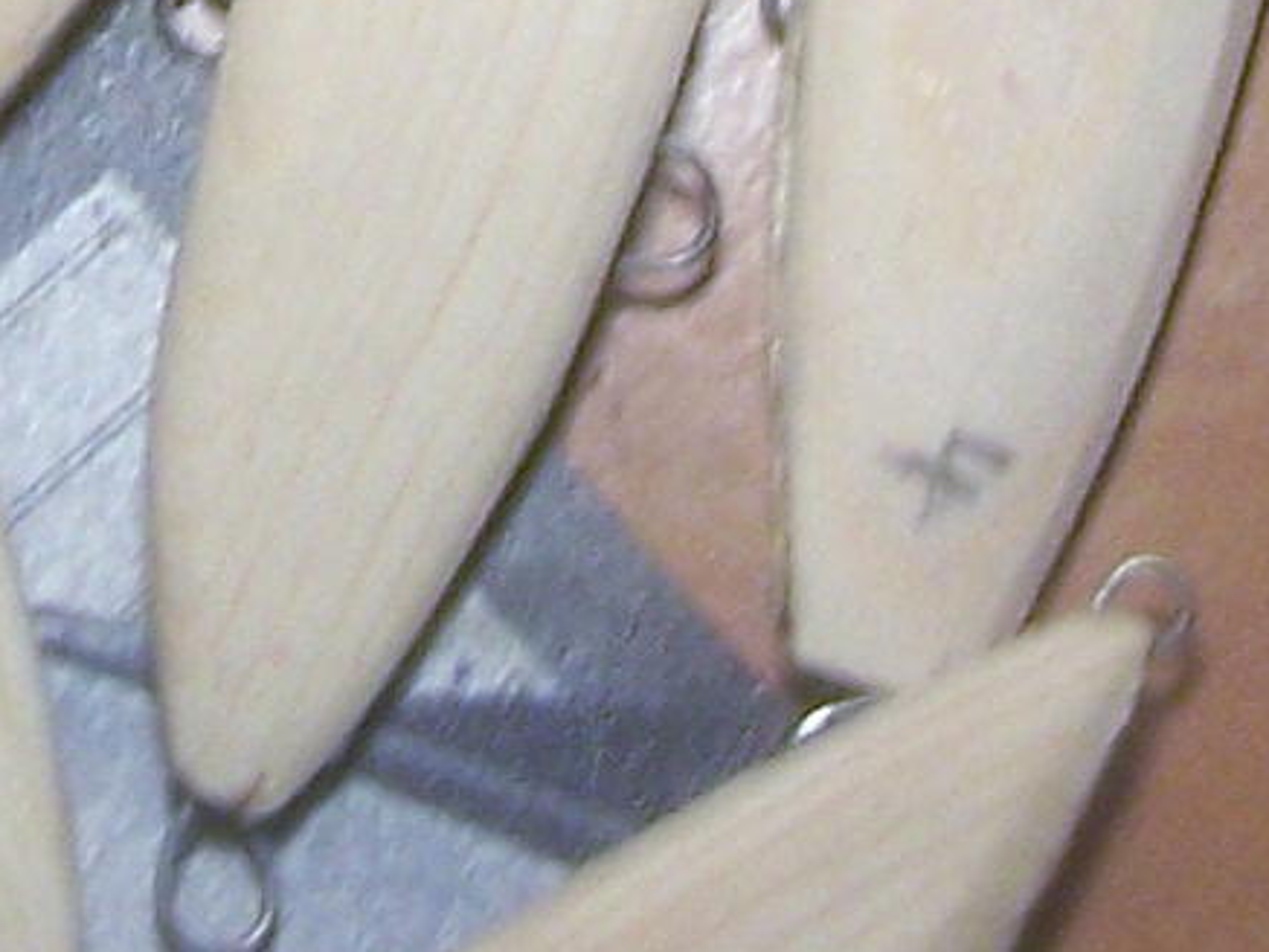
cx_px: 110
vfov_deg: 6.3
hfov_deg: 8.8
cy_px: -1416
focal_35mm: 224
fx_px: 8214
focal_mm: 6.3
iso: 100
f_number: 2.8
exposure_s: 1/30
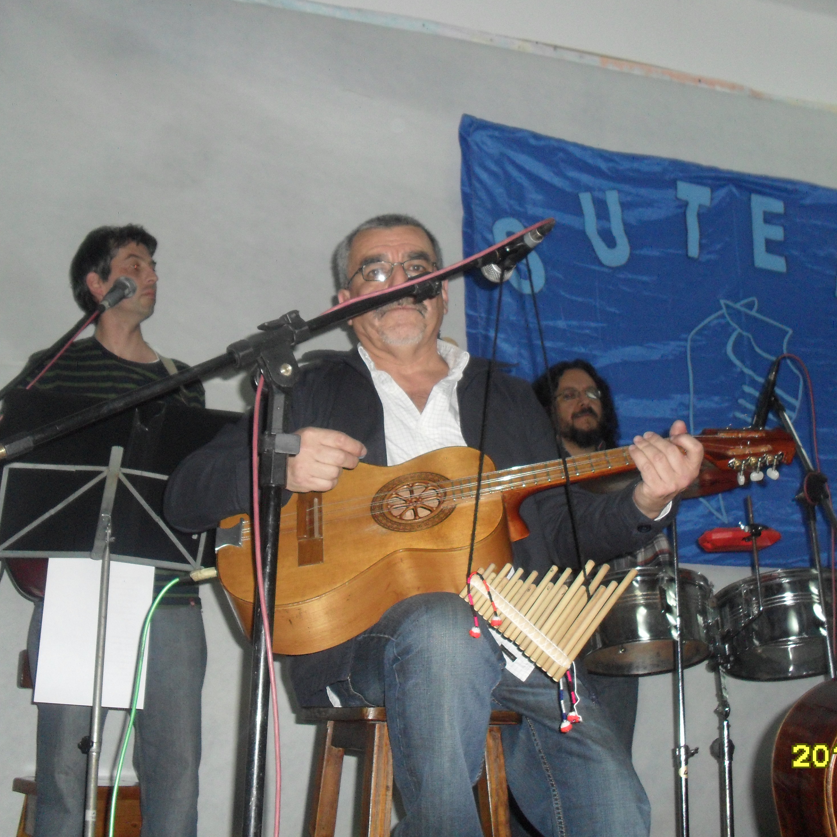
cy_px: 412
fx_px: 1149
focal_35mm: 42
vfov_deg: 40.0
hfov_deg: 40.0
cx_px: 451
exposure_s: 1/45
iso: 200
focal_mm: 6.3
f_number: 3.2
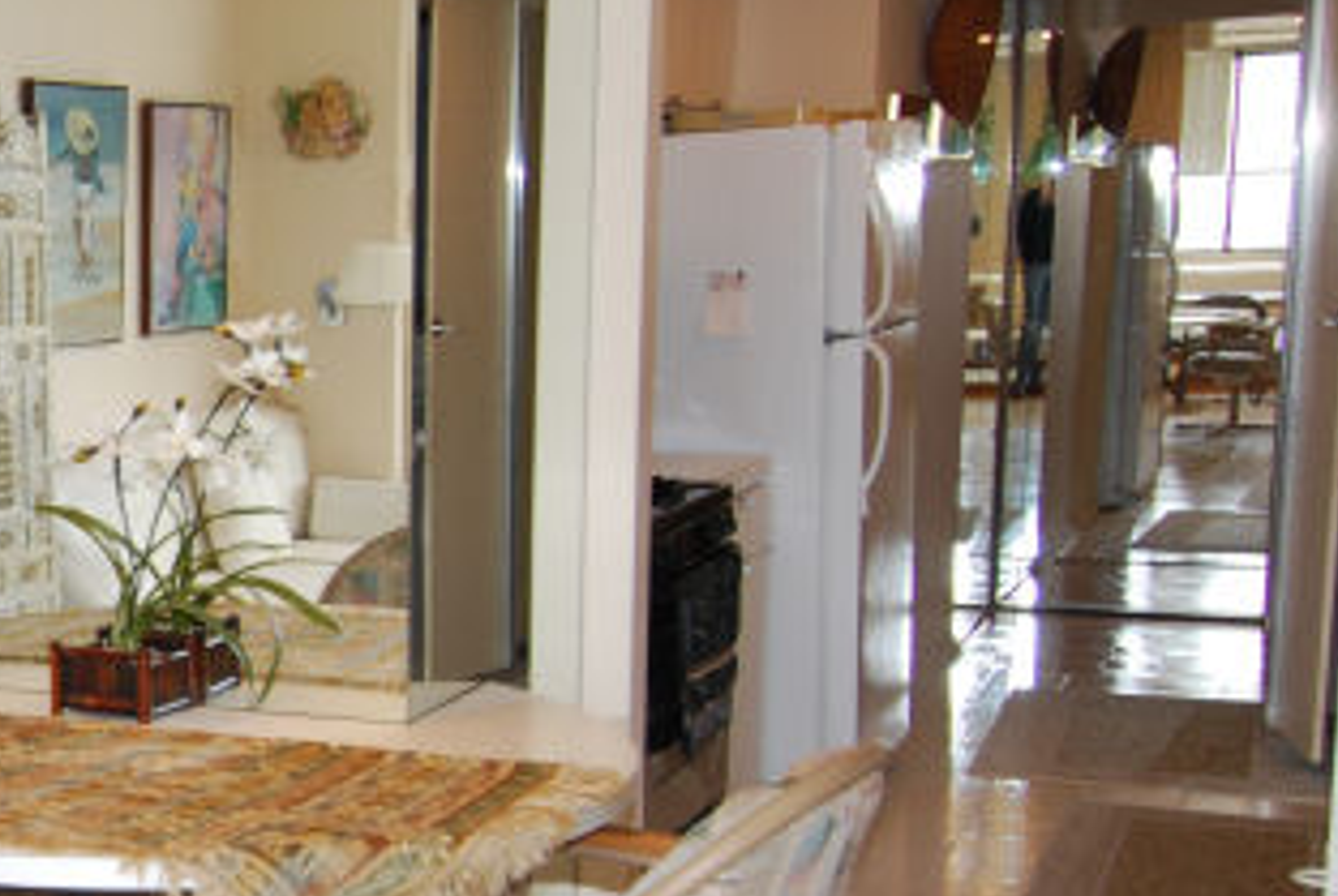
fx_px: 2196
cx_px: -377
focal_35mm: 59
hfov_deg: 28.2
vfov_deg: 23.0
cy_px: 594
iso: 200
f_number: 4
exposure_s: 1/60
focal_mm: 12
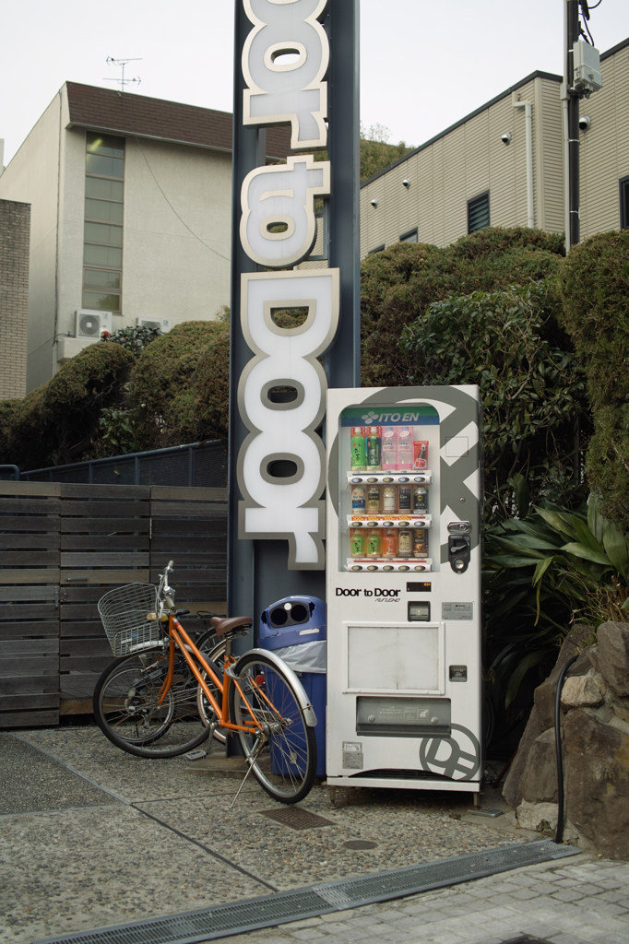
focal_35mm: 41
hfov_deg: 32.6
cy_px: 472
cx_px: 314
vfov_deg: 47.4
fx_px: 1075
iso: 100
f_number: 2.8
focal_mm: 24.2
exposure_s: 1/320
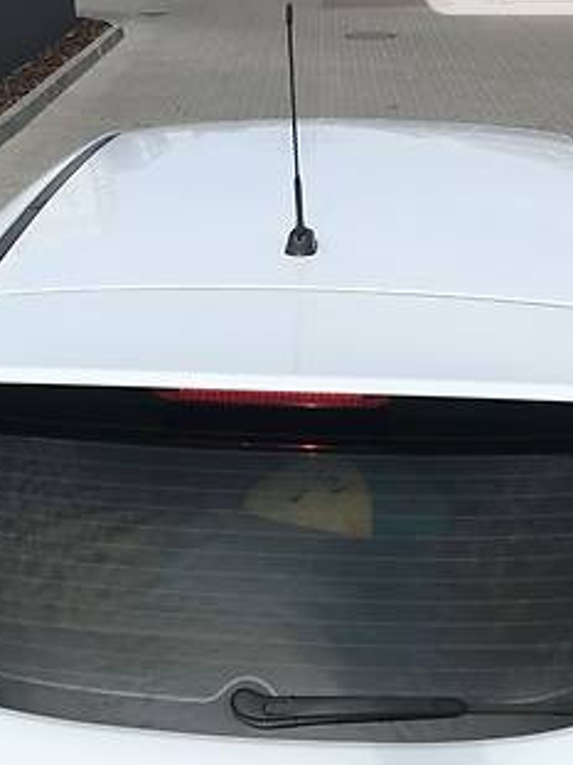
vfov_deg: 34.4
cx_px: 261
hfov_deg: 27.0
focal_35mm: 54
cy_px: 617
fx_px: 1193
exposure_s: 1/3096
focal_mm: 4
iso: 20
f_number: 1.8
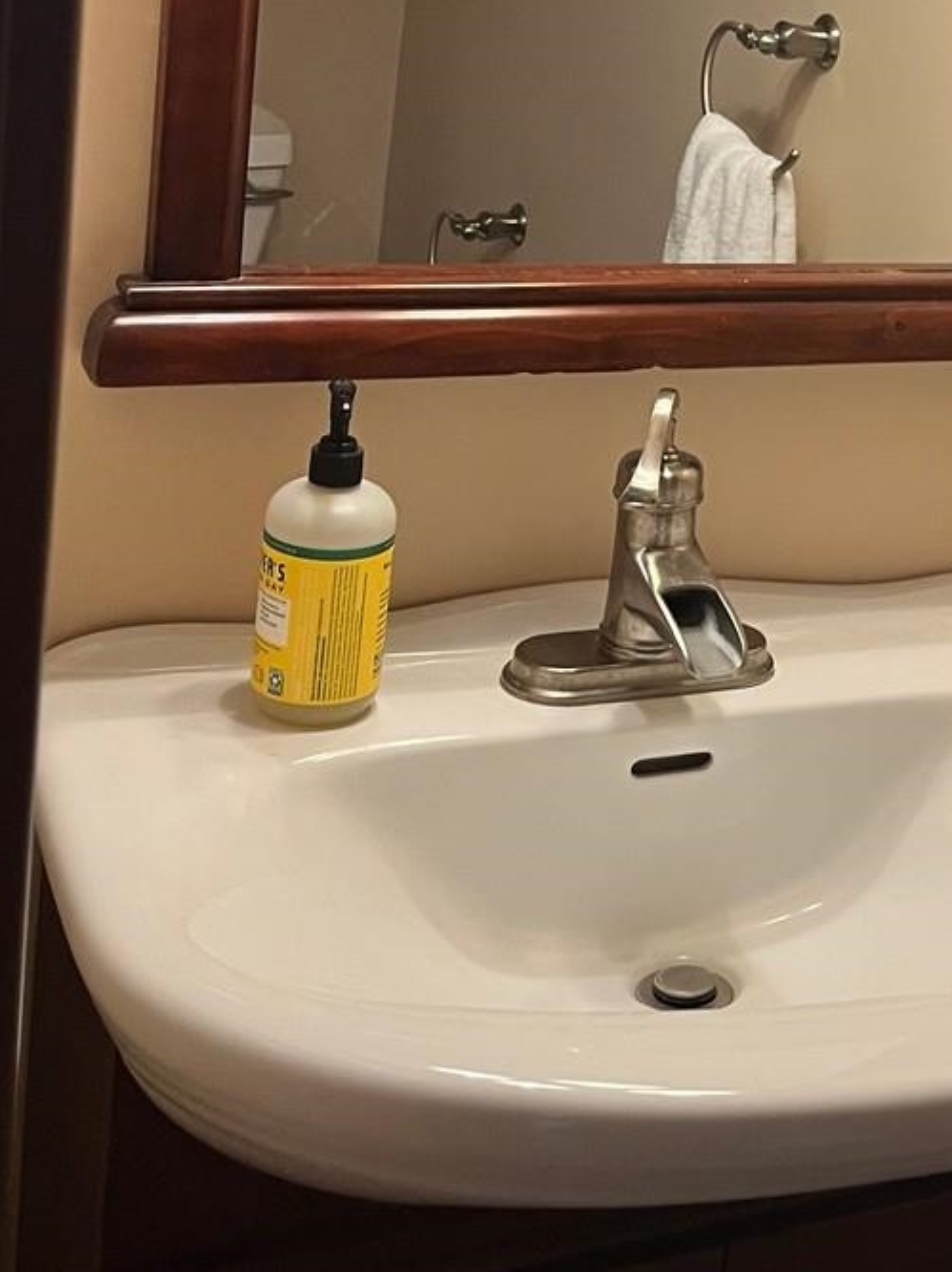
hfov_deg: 21.8
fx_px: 2312
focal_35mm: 63
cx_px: 1091
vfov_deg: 29.5
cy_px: 127
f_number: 1.6
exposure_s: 1/60
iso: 80
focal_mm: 5.1
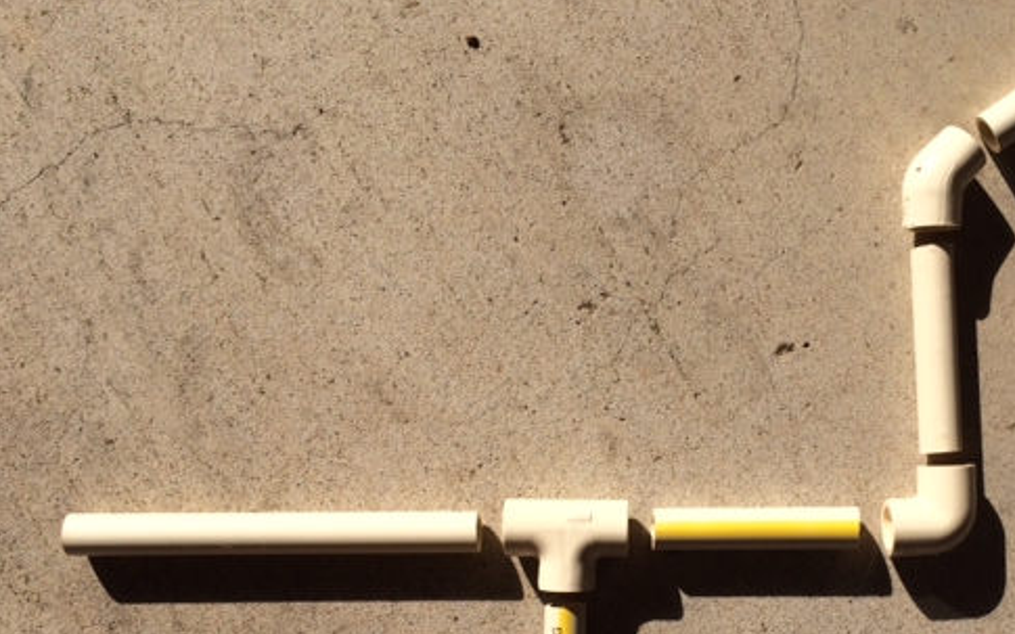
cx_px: 651
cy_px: 469
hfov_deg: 46.7
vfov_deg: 30.1
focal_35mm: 42
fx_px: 1162
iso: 40
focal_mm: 4.12
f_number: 2.2
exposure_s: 1/2053
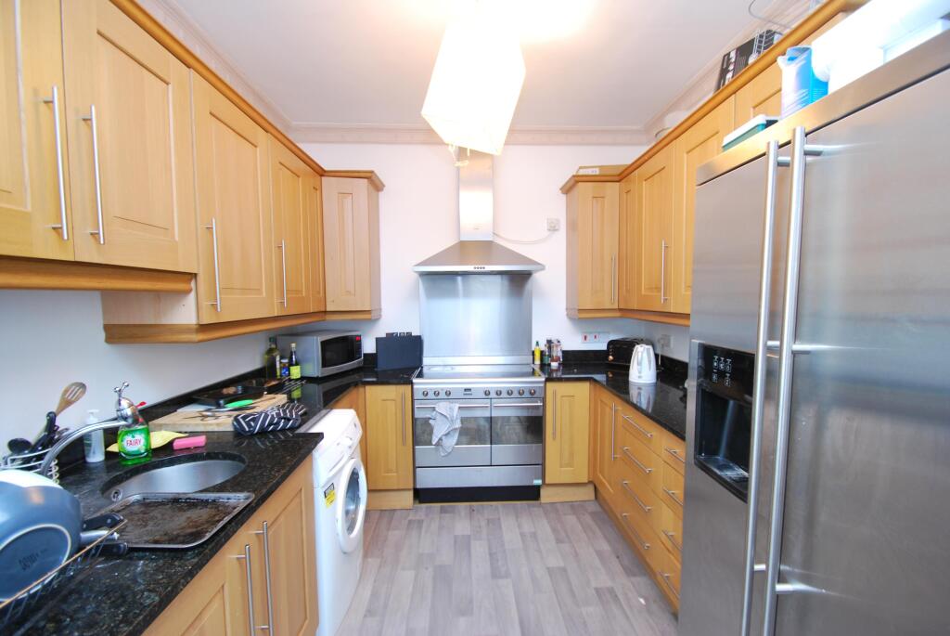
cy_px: 318
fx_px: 396
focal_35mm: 15
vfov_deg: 77.5
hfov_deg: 100.3
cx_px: 475
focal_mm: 10
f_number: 3.5
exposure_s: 1/5
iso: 400
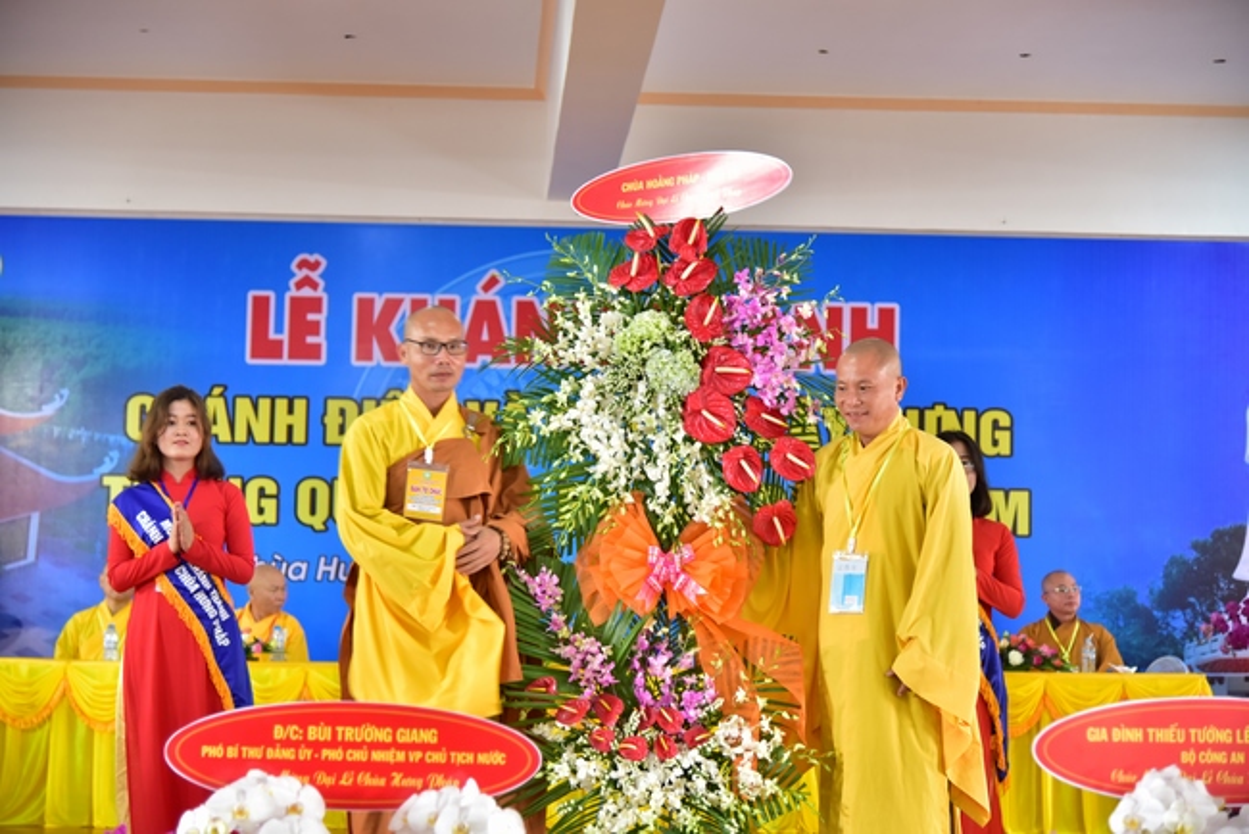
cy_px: 417
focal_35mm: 70
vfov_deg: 19.5
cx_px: 624
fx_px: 2430
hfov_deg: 28.8
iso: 640
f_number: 4
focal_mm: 70
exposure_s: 1/30
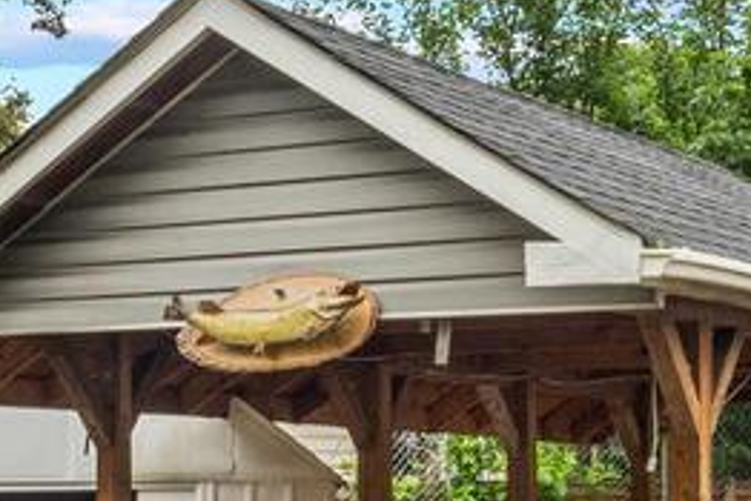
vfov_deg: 13.8
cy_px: 286
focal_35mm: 99
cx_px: 178
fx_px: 2066
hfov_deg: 20.4
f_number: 11
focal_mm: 12
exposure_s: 1/30
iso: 250
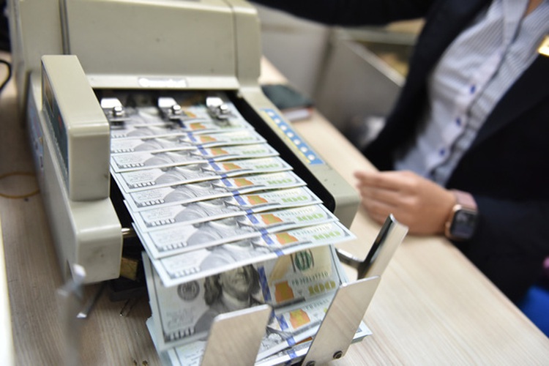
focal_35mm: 32
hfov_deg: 58.7
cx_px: 274
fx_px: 488
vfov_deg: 41.1
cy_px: 183
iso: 1600
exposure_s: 1/160
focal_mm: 32
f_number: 2.8
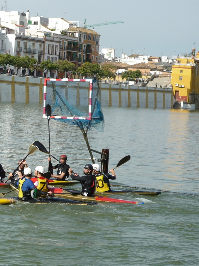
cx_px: 23
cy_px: 133
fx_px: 1027
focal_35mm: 134
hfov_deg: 11.0
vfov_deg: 14.7
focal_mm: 16.5
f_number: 5.1
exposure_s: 1/500
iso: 100
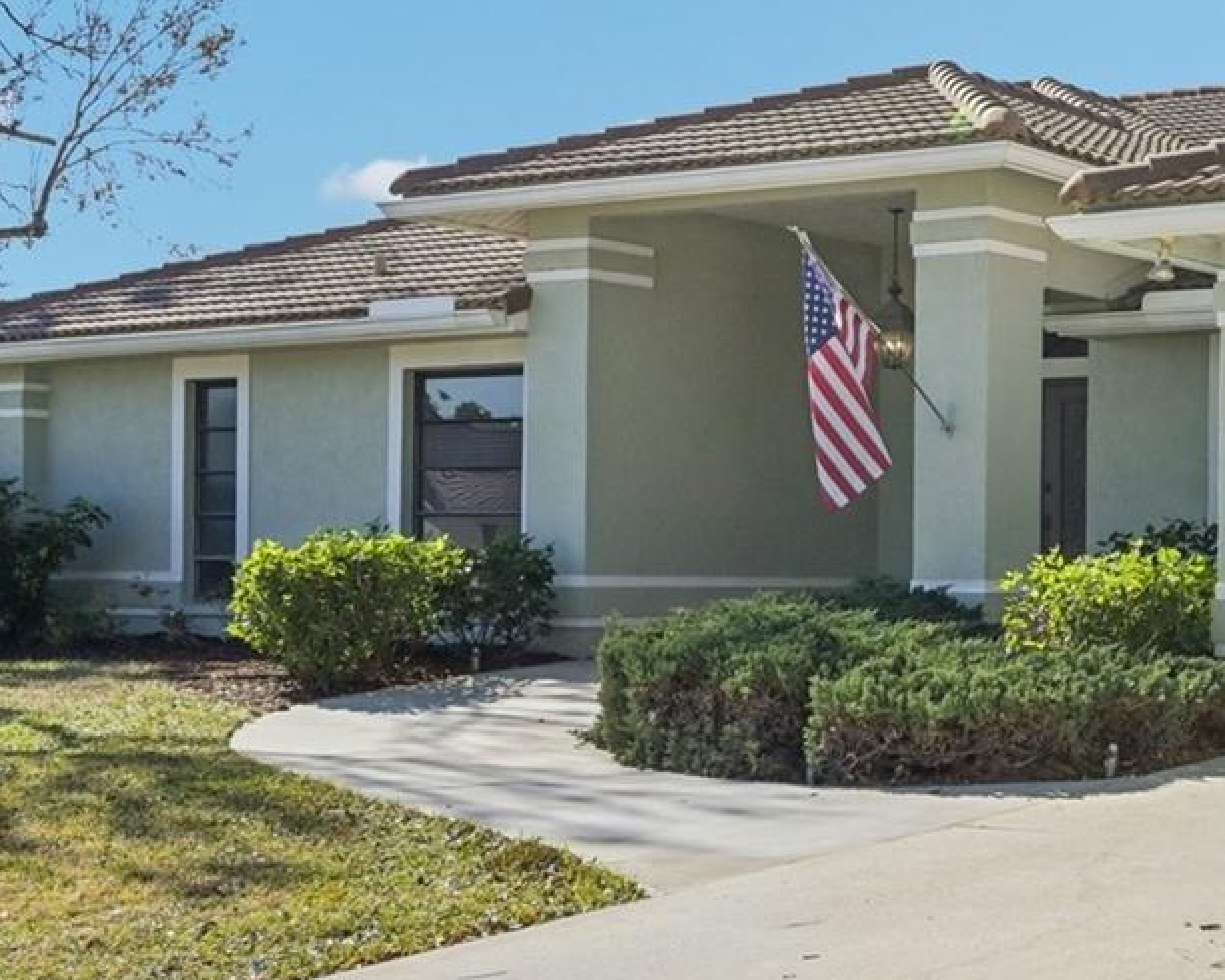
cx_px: 1405
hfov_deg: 28.5
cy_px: 557
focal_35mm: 59
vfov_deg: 25.8
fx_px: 2139
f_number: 8
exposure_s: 1/1600
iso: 400
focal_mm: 24
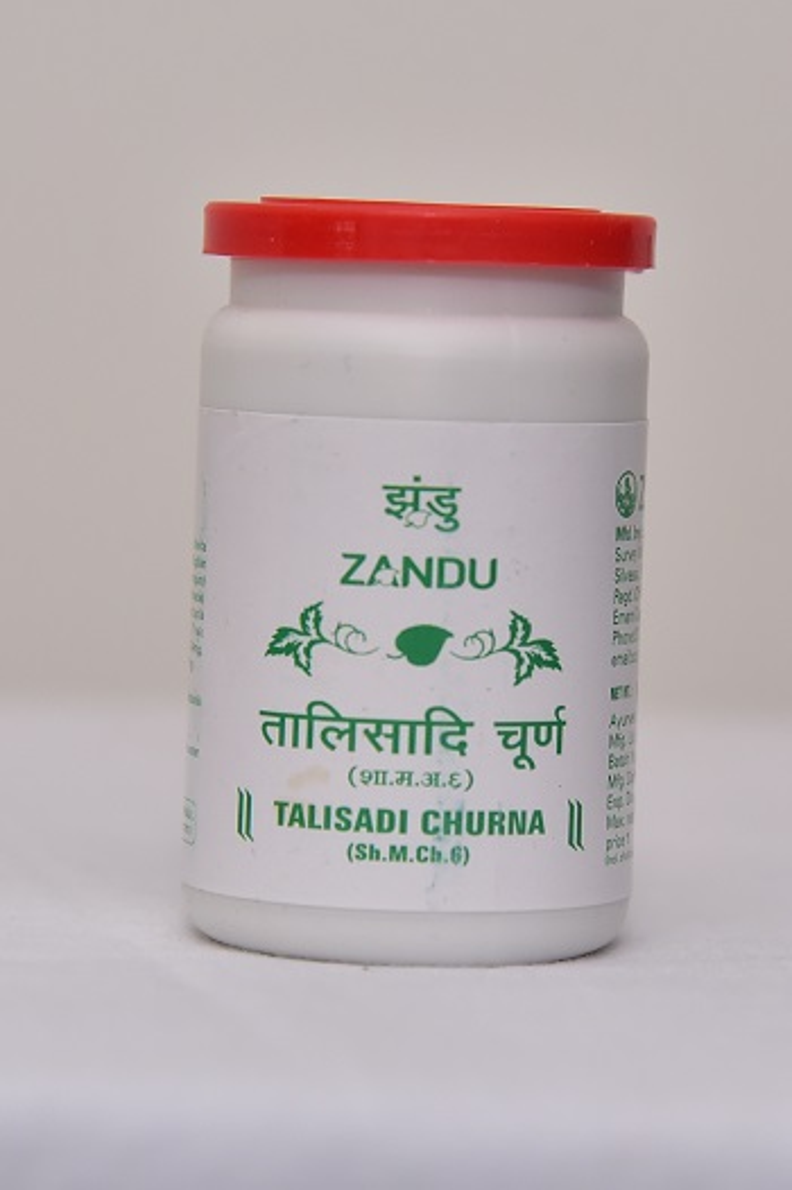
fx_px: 3965
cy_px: 595
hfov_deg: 11.4
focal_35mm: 120
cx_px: 396
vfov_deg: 17.1
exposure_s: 1/200
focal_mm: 120
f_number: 5
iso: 1600
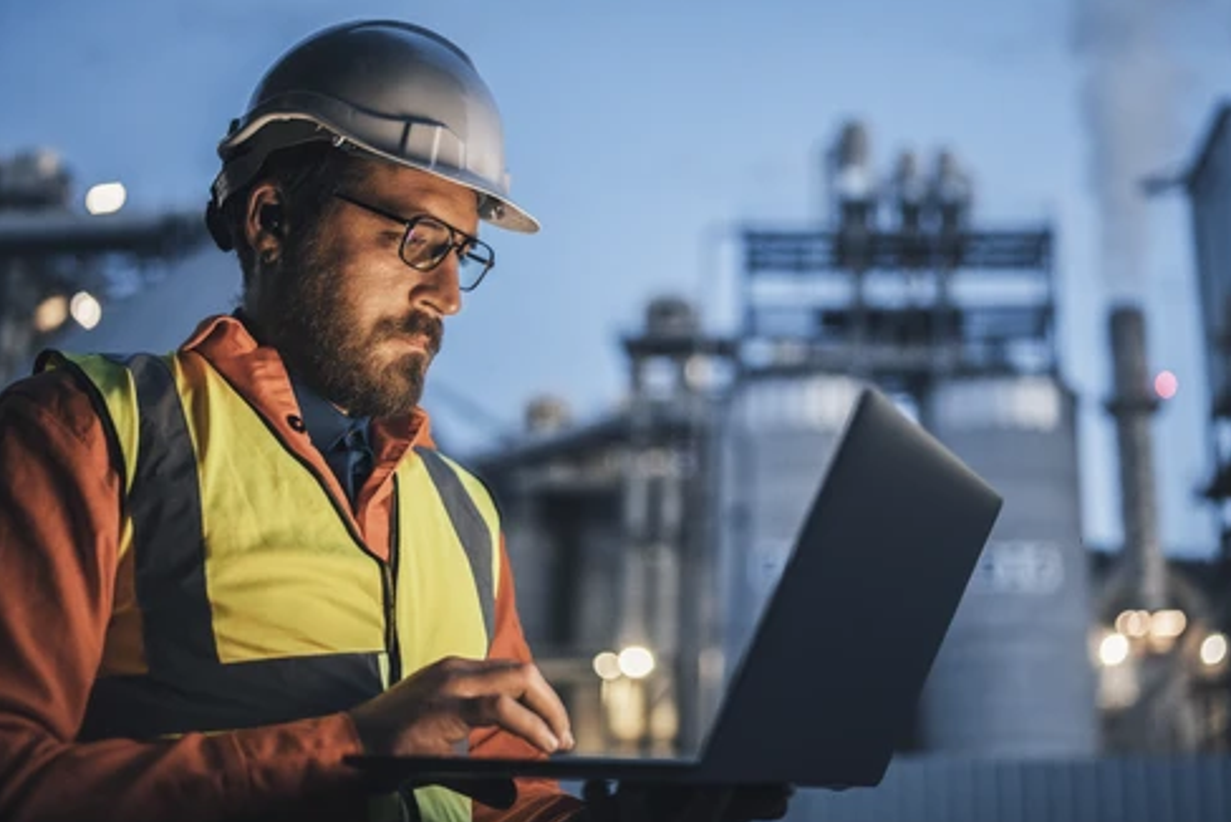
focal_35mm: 43
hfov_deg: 45.3
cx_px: 711
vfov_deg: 31.2
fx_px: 1471
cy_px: 396
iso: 400
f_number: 1.4
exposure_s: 1/100
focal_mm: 35
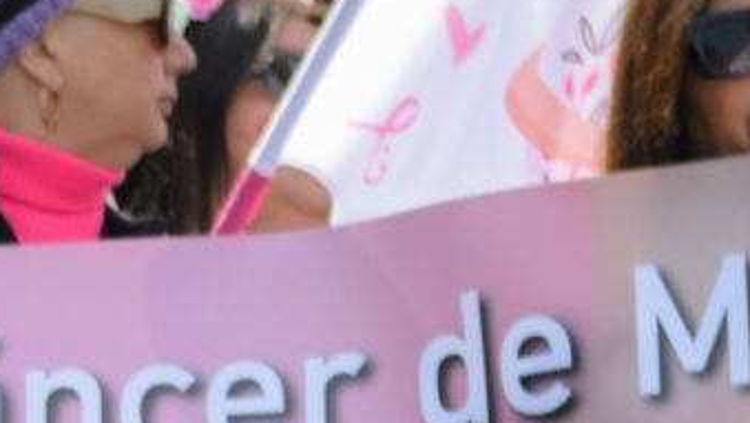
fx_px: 11320
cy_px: 749
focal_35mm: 569
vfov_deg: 2.1
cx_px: -542
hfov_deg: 3.8
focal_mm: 60
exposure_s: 1/500
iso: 220
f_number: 5.6
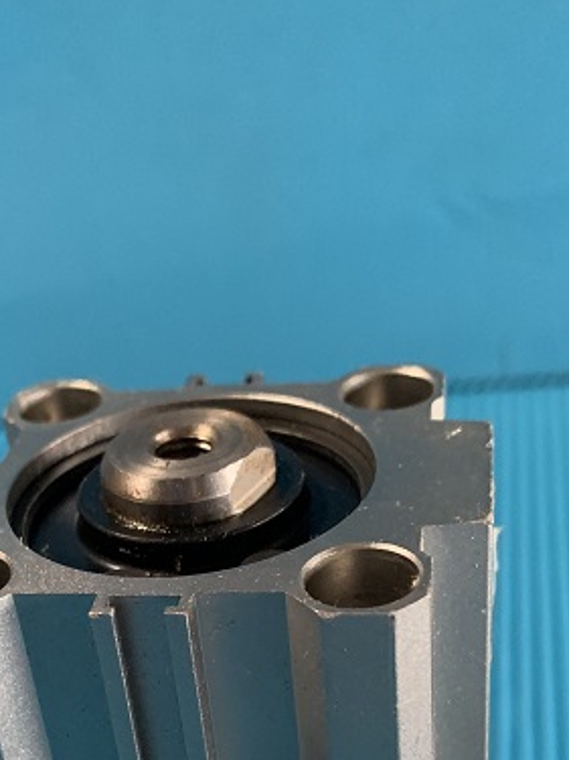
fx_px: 1228
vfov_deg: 32.4
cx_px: 195
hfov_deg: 26.0
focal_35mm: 56
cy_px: 702
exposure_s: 1/56
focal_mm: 4.25
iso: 400
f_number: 1.8
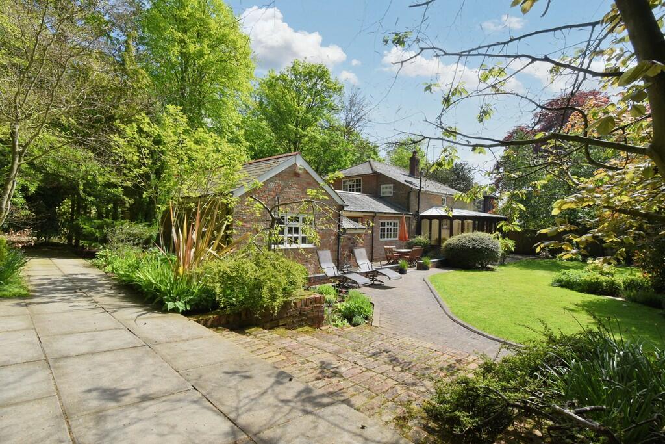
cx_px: 332
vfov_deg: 67.4
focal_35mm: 18
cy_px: 222
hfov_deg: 90.0
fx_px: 333
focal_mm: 12
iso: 100
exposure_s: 1/250
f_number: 8
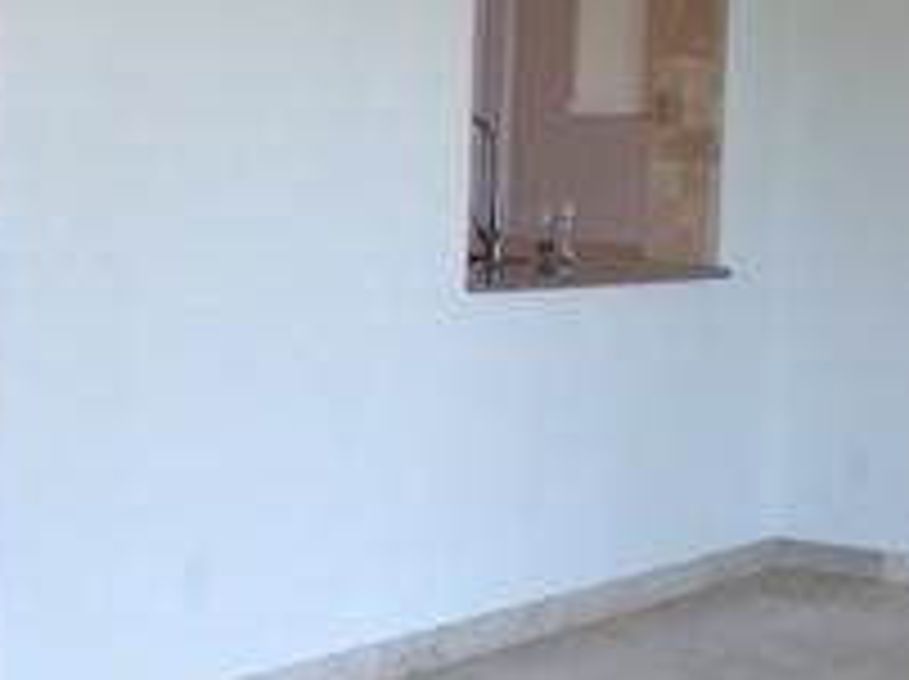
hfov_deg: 21.0
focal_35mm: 92
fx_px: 2413
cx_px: 760
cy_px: 360
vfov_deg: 16.0
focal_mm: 5
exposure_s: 1/60
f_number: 3.5
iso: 320
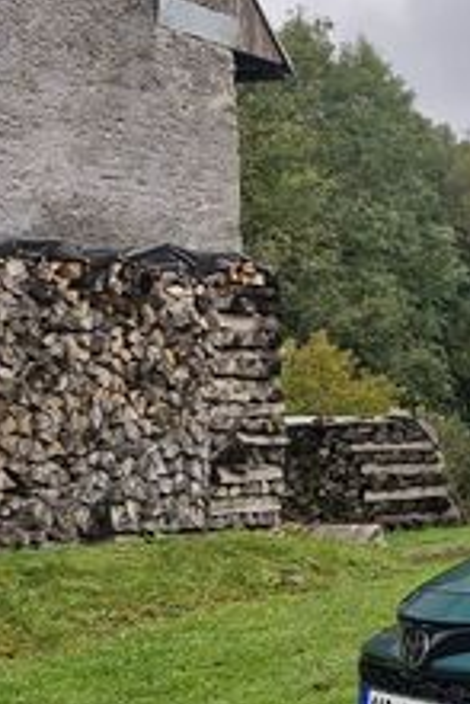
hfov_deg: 14.0
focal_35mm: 80
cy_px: 362
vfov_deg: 25.3
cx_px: 985
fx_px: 1564
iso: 50
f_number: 1.8
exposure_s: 1/180
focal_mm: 5.54
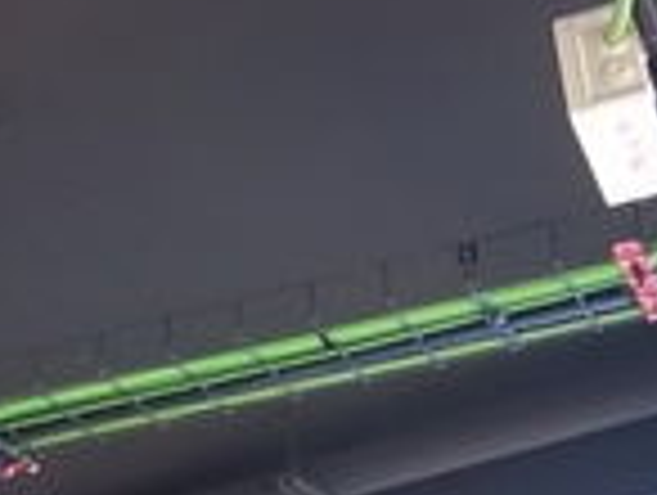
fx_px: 1749
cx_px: 171
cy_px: 342
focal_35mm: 92
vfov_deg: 16.1
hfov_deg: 21.1
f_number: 3.5
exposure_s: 1/13
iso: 160
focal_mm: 5.05
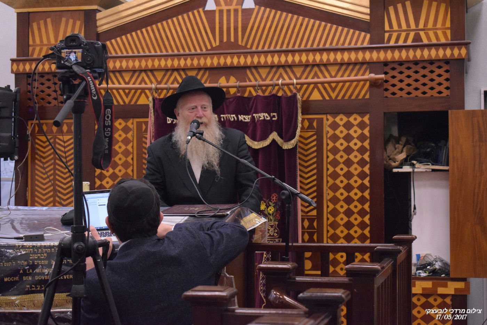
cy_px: 162
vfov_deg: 18.9
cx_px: 244
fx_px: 974
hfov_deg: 28.1
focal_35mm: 72
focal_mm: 48
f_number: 5.6
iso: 5000
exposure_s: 1/160
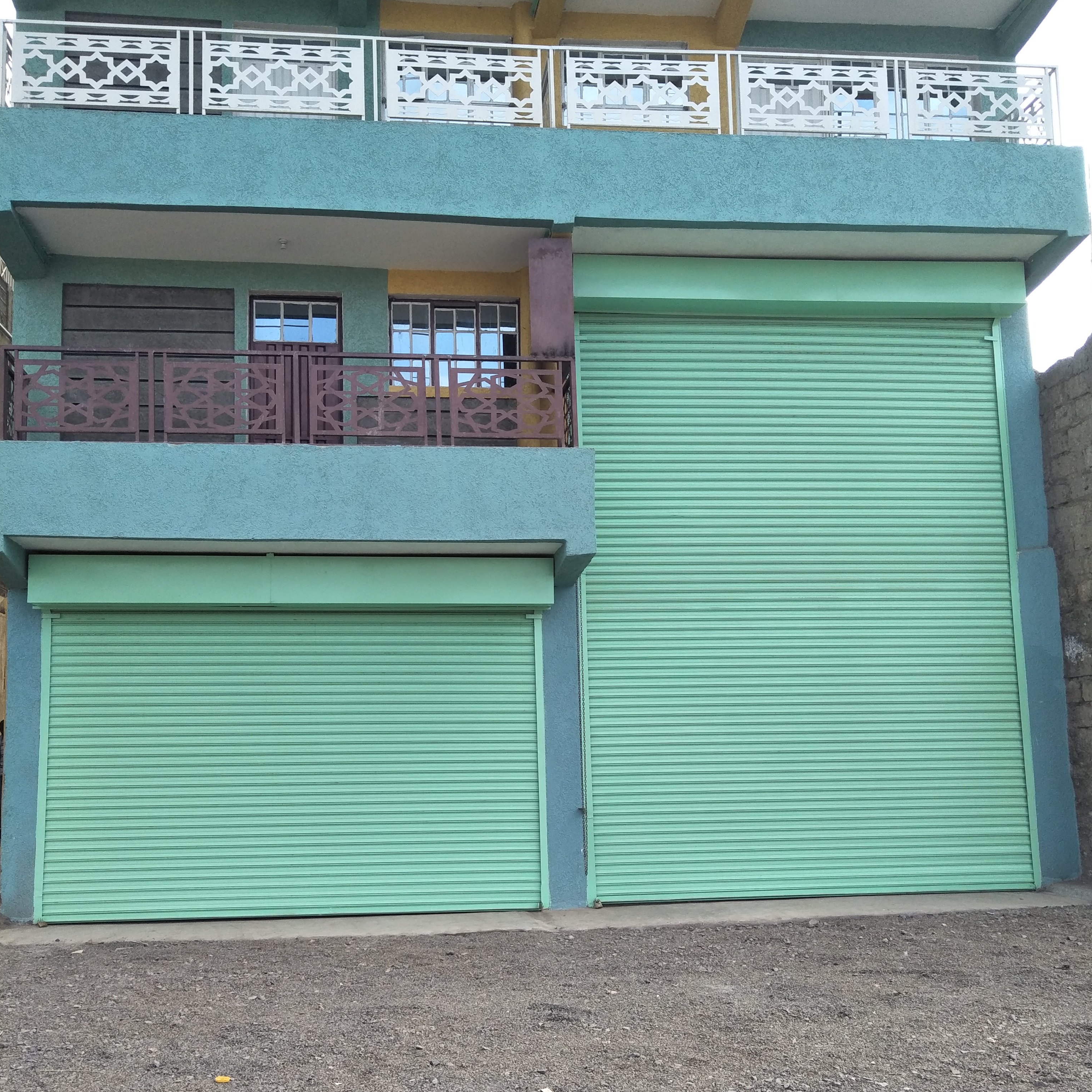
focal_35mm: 24
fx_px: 857
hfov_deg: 65.0
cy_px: 624
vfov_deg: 64.7
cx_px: 542
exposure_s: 1/298
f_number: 2.2
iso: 32
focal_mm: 3.46
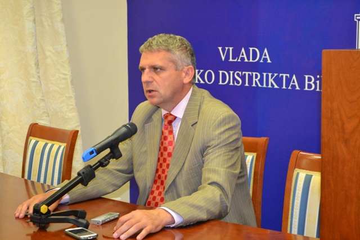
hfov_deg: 24.6
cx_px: 180
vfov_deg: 16.6
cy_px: 120
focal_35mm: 82
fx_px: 825
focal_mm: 55
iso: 2200
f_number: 5.6
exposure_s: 1/60
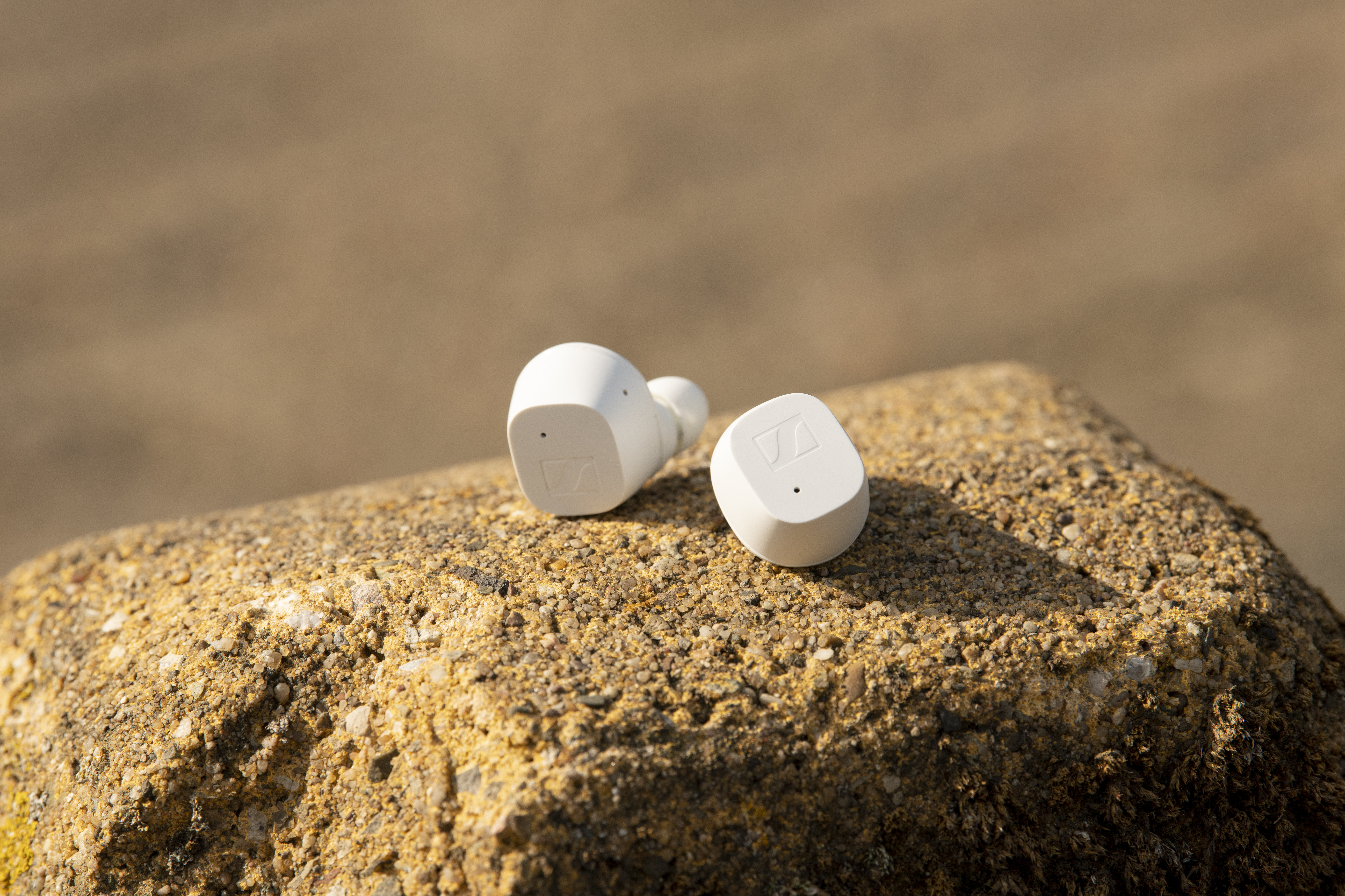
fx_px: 7472
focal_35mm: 200
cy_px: 448
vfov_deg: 6.9
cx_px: 672
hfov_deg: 10.3
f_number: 8
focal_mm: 200
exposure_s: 1/800
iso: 160
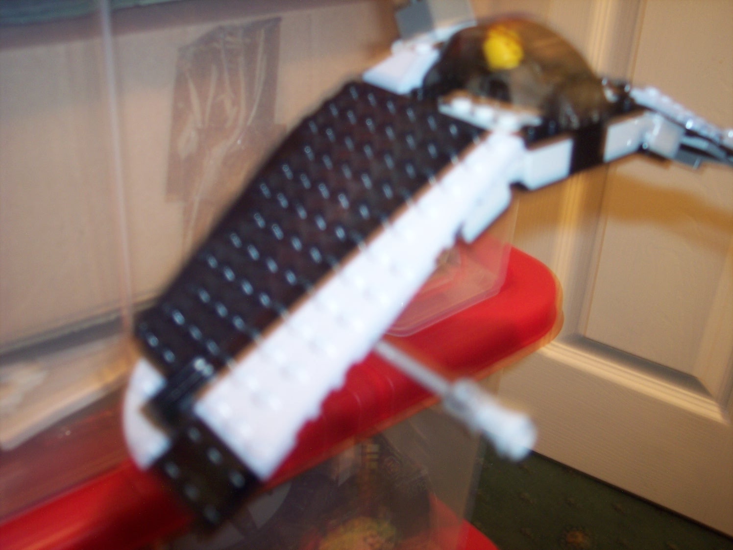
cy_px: 275
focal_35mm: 39
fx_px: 826
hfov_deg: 47.9
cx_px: 366
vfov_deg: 36.8
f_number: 2.8
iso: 100
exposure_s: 1/2
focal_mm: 8
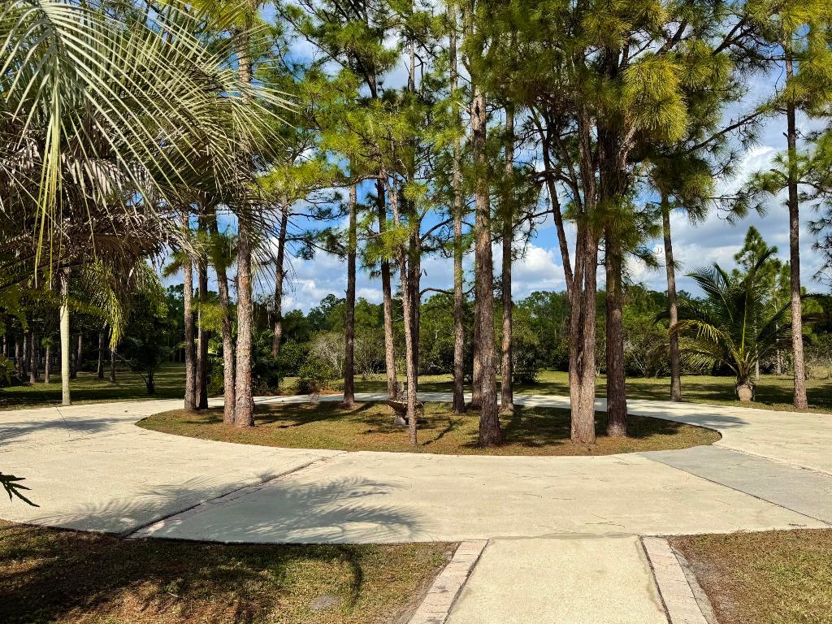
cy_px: 312
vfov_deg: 56.8
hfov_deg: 71.6
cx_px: 416
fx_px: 577
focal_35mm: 24
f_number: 1.78
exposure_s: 1/6711
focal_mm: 6.76
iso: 80
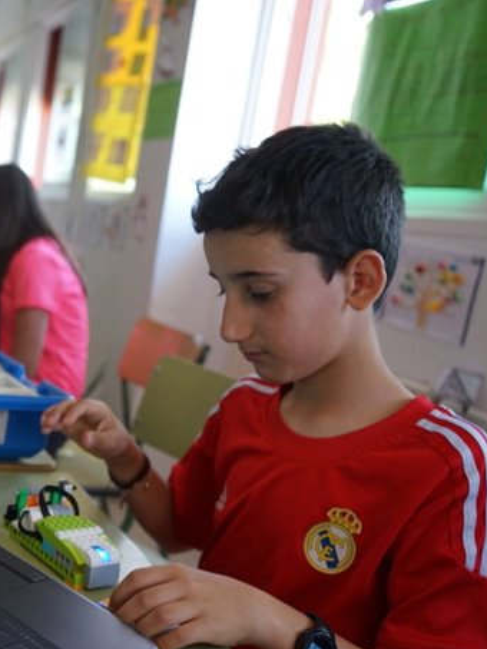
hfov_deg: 33.4
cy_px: 328
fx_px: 769
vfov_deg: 45.8
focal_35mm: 41
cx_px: 56
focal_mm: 28
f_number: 3.5
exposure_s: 1/160
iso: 1600
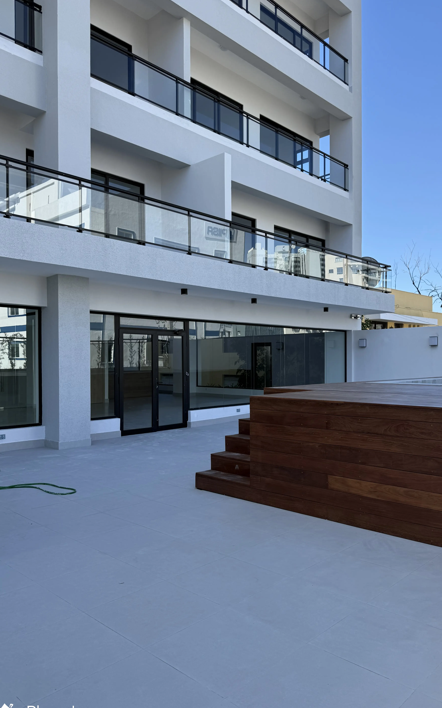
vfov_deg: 70.4
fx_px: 501
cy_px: 360
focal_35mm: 26
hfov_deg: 47.4
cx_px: 261
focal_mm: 6.76
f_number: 1.78
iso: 80
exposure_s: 1/1812
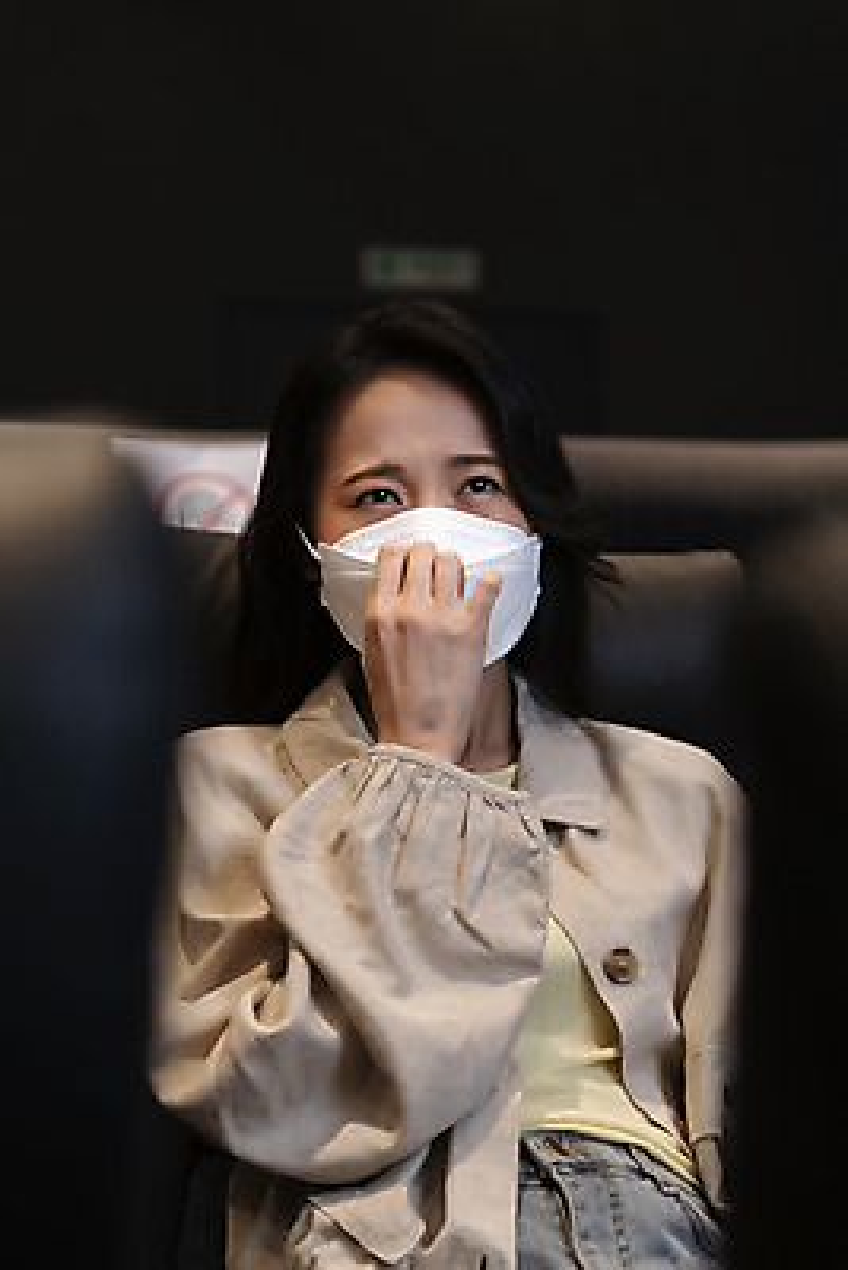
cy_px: 635
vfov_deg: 33.4
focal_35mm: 60
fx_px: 2118
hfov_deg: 22.6
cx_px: 424
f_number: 2.8
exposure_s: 1/100
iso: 1250
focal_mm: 60
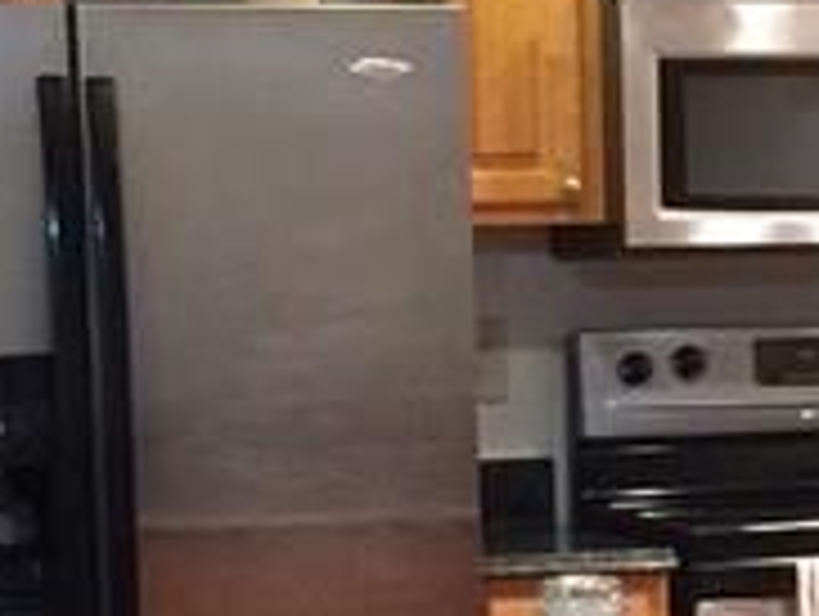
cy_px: 580
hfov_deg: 11.7
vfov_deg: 9.1
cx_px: 1120
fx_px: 3862
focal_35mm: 163
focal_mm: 4.15
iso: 100
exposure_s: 1/8
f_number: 2.2
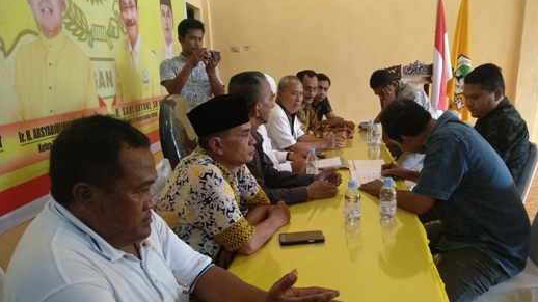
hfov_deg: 74.0
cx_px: 279
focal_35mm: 25
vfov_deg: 45.6
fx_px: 357
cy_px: 187
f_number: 2.2
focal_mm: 3.81
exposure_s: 1/20
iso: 800
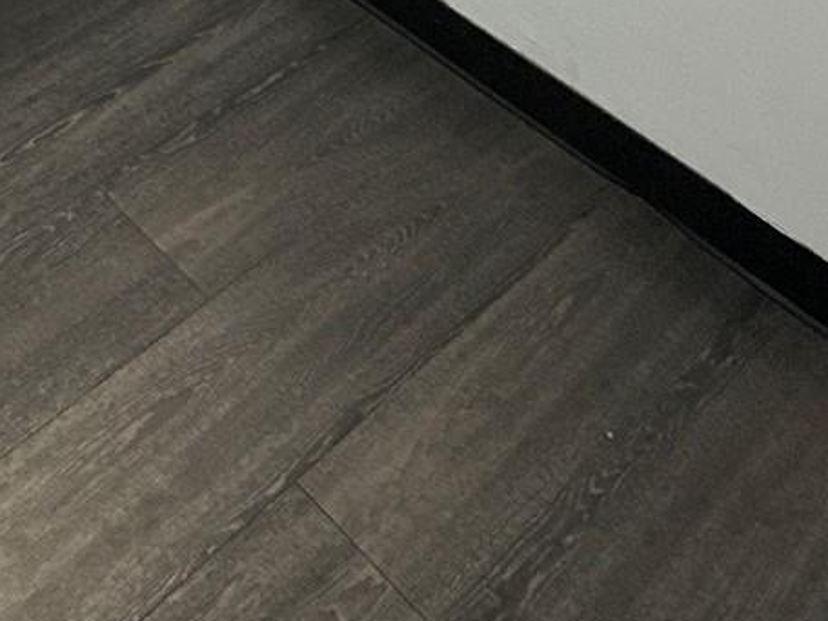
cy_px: -503
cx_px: 173
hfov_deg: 30.0
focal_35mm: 63
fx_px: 1507
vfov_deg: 18.3
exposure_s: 1/120
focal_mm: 2.22
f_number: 2.2
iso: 160
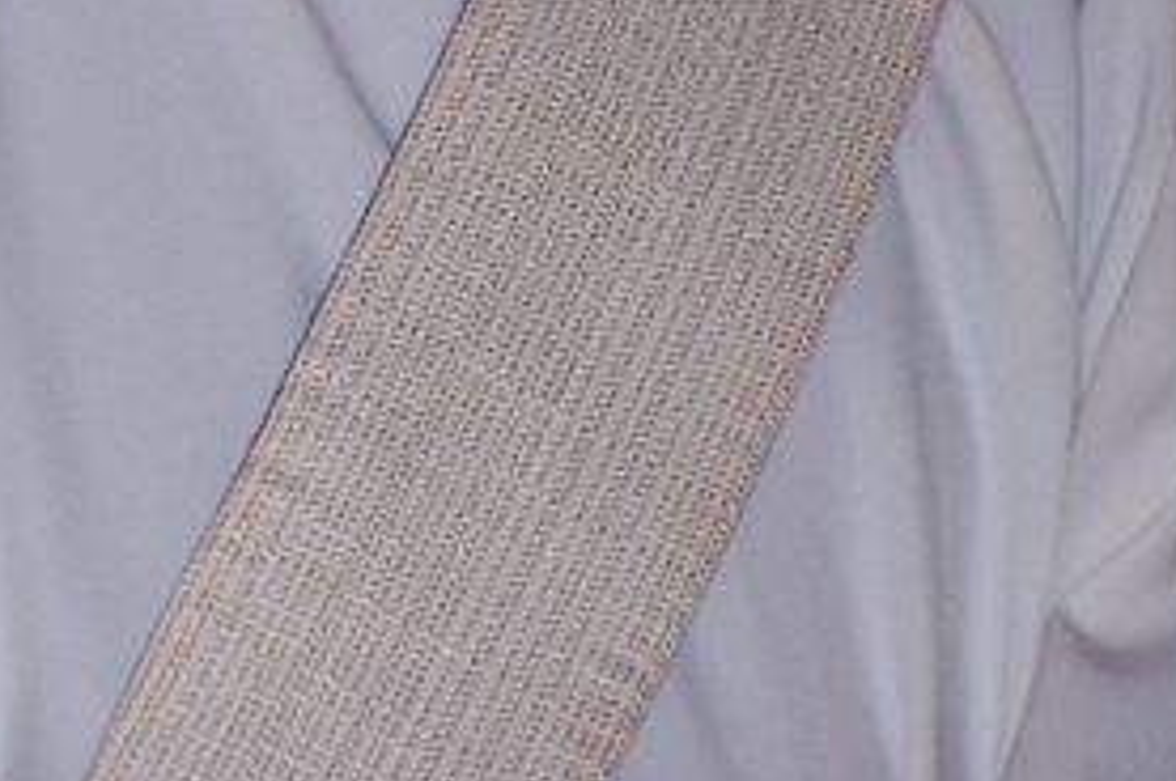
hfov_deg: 3.4
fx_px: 19903
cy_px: -412
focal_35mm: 610
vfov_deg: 2.2
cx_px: 166
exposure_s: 1/125
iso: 140
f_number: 3.2
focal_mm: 34.6
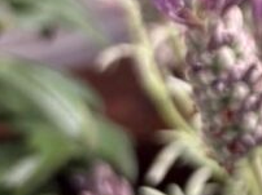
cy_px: -75
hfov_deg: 16.2
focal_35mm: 99
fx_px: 748
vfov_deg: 14.2
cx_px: 497
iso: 125
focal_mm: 5.96
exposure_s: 1/60
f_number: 1.6
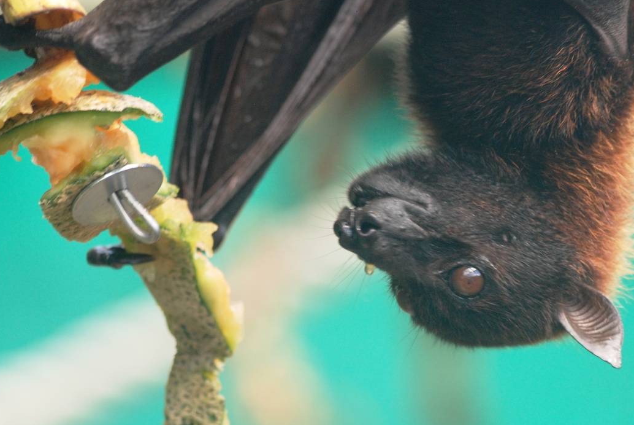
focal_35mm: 348
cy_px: 245
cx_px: 383
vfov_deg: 4.0
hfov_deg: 5.9
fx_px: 6135
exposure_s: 1/125
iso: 400
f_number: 4.5
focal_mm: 150
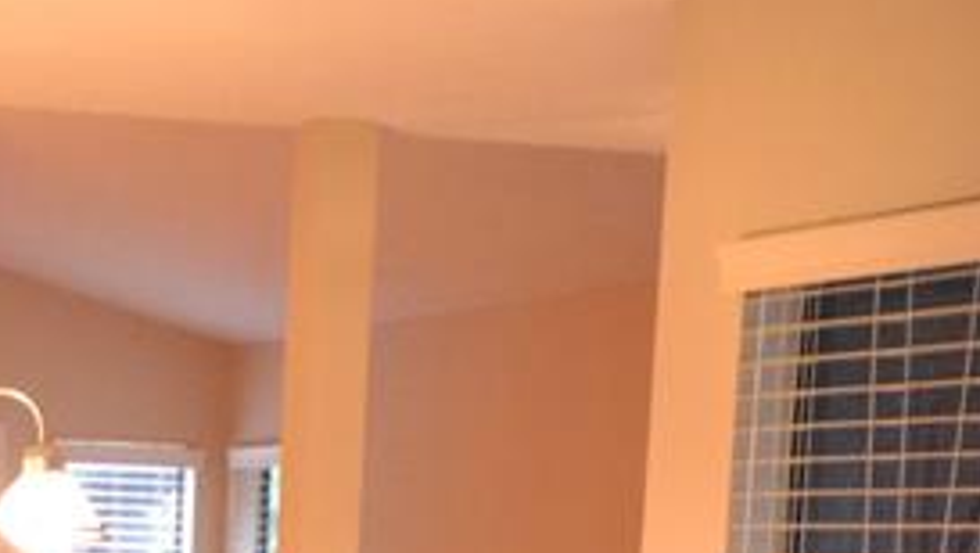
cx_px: -43
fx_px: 2911
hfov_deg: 18.5
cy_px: 1023
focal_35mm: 112
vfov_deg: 10.2
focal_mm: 19
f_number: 5.6
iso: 3200
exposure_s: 1/40
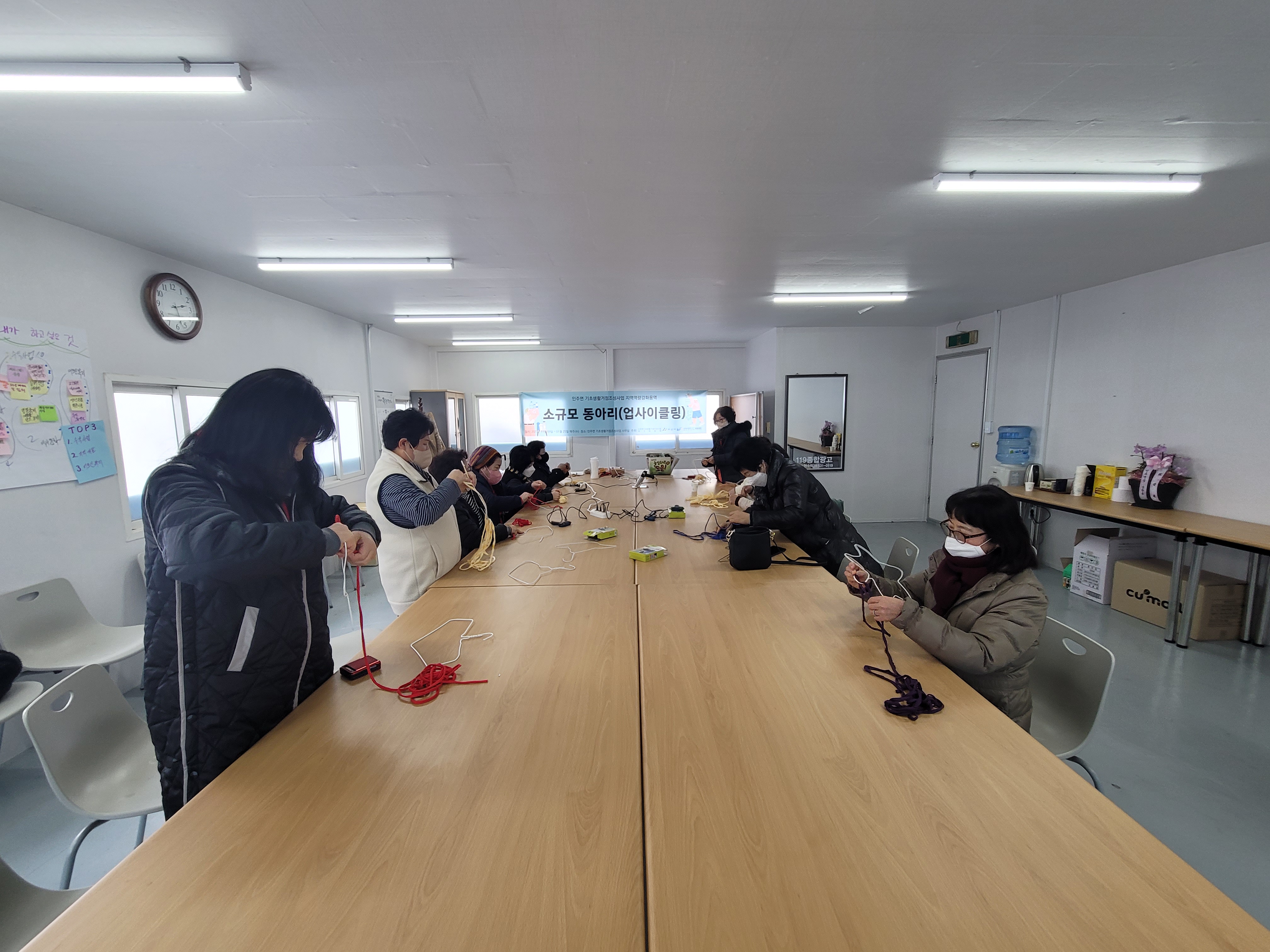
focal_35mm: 13
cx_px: 635
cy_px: 476
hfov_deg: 106.2
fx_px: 477
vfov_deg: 89.9
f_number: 2.2
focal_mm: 2.2
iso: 125
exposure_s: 1/60
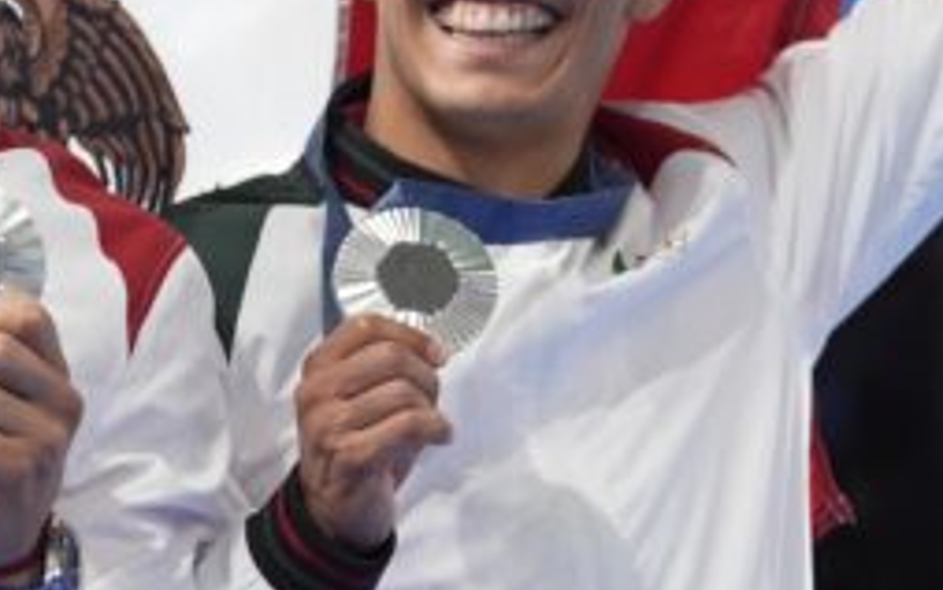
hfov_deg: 9.6
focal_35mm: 216
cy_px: 63
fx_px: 5554
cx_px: -111
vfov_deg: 6.1
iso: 3200
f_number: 2.8
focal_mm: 70
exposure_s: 1/1000
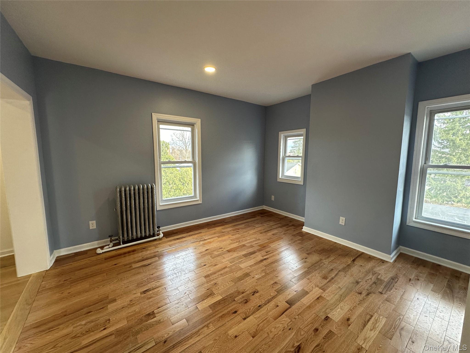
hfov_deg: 102.1
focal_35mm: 14
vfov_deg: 85.7
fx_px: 190
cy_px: 176
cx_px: 235
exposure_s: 1/120
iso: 125
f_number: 2.2
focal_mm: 2.22
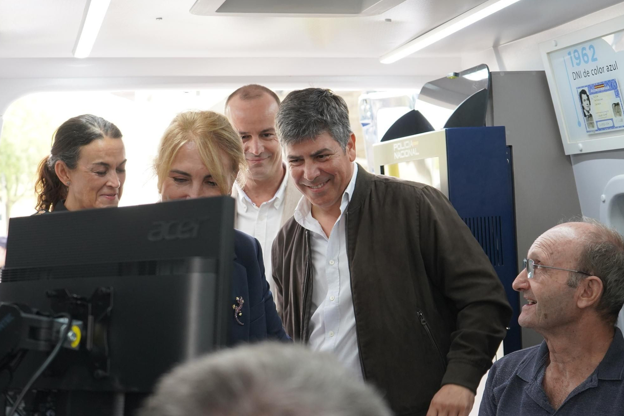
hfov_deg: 31.9
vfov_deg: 21.6
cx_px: 300
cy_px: 191
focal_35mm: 63
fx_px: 1092
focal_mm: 48
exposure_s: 1/160
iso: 1600
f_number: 4.5
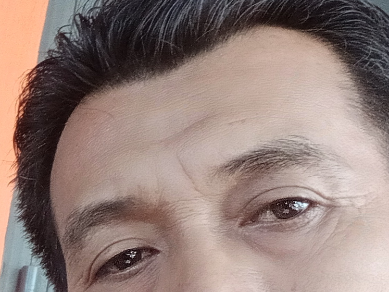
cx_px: -228
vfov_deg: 12.3
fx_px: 1326
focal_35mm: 118
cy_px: 354
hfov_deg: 15.2
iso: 173
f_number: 2
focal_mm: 2.75
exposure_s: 1/100
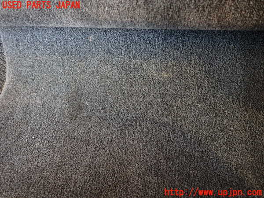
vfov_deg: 54.9
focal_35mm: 25
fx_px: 191
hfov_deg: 69.4
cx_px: 132
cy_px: 99
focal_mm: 4.5
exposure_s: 1/30
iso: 250
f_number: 2
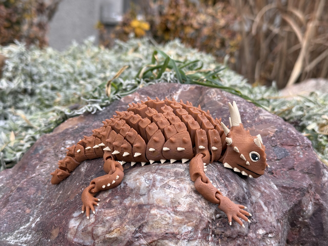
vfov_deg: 30.3
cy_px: 123
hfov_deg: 39.7
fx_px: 455
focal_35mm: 48
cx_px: 164
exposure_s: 1/583
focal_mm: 6.76
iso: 64
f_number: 1.78
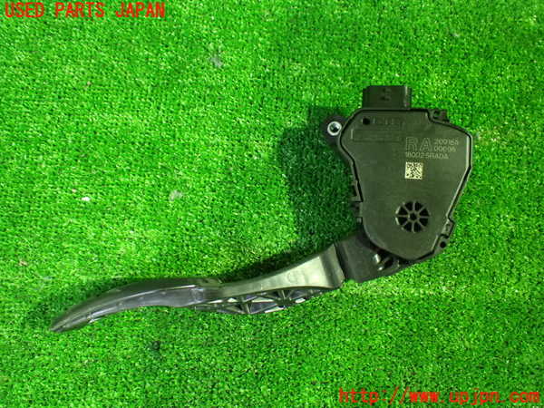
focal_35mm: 30
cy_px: 204
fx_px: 471
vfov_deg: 46.8
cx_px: 272
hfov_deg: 60.0
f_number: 2.3
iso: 1250
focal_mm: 5.4
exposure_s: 1/30
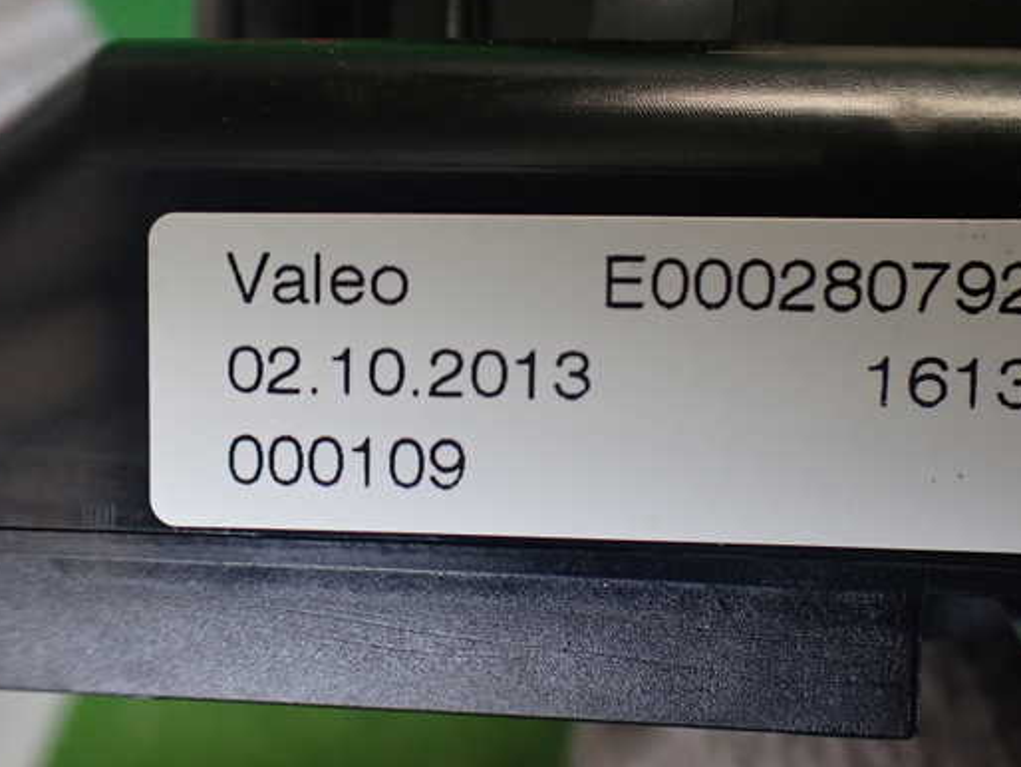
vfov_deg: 40.7
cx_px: 564
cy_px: 374
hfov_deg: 52.5
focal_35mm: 35
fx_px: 1033
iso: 400
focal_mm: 5.4
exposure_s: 1/125
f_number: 2.3
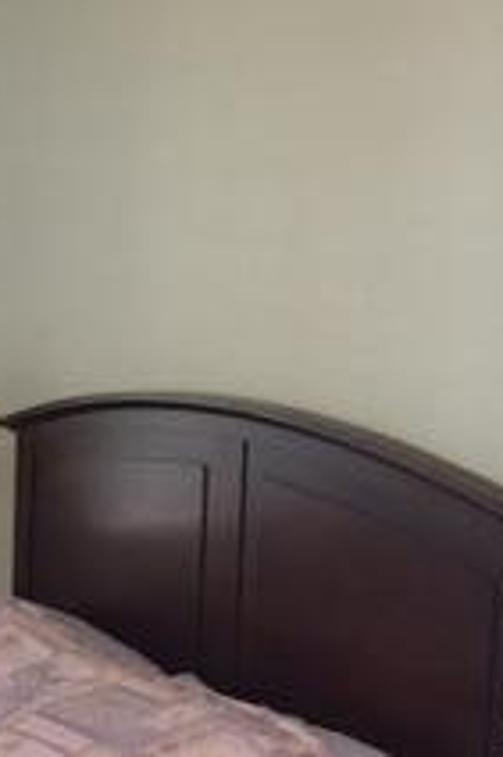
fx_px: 1910
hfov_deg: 14.9
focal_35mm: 91
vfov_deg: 22.2
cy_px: 568
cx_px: 121
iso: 100
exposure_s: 1/15
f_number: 2.2
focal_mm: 4.15
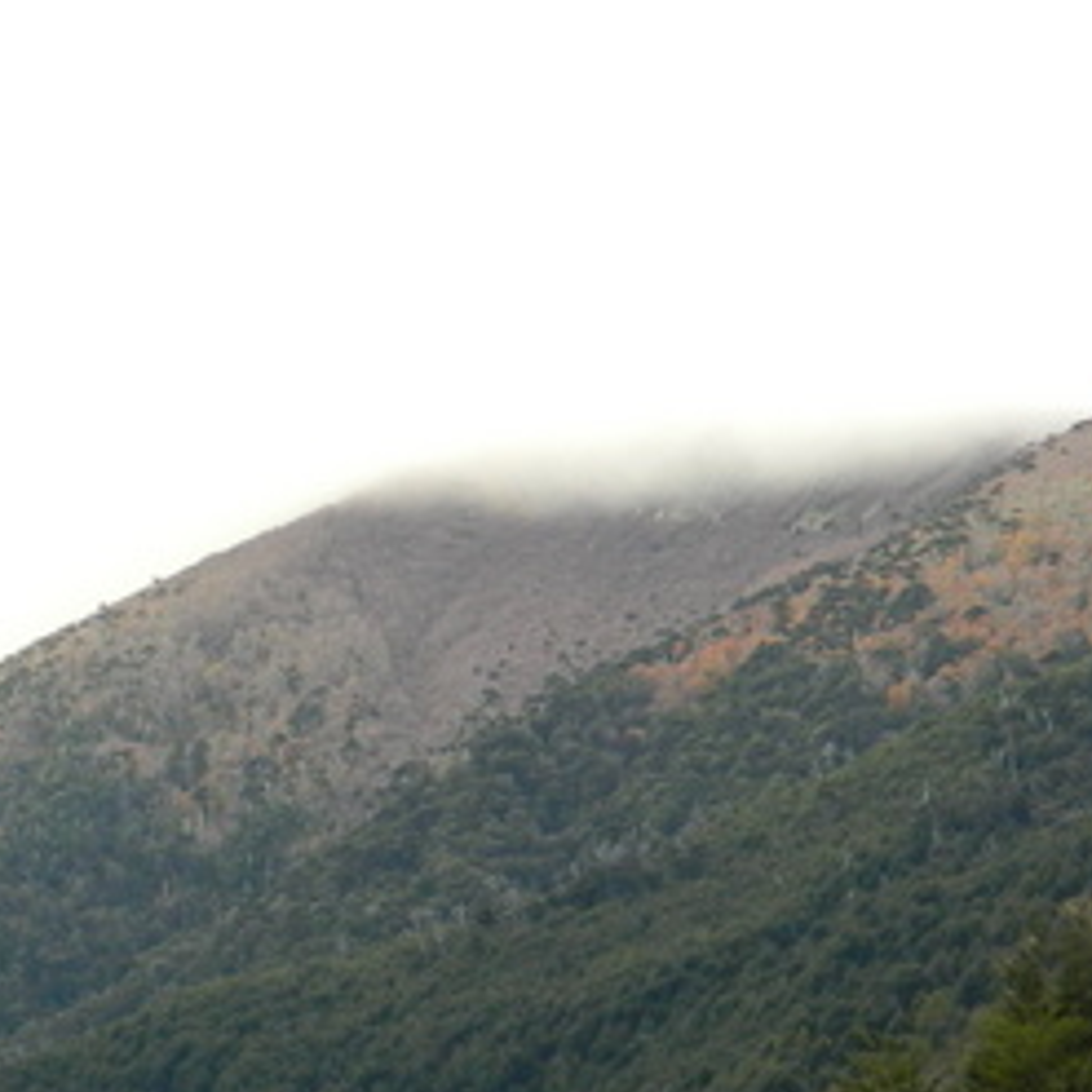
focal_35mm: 163
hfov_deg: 10.6
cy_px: 1269
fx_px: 5818
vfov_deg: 10.6
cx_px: -115
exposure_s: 1/50
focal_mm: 10.2
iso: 80
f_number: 3.8
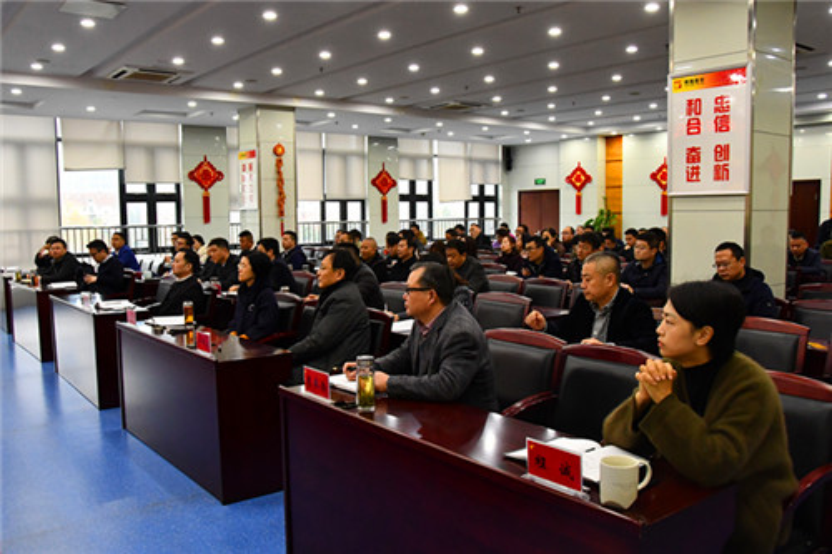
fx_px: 693
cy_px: 277
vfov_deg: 43.6
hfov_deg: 61.9
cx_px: 416
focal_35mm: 30
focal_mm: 20
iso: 4000
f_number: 5.6
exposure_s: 1/125
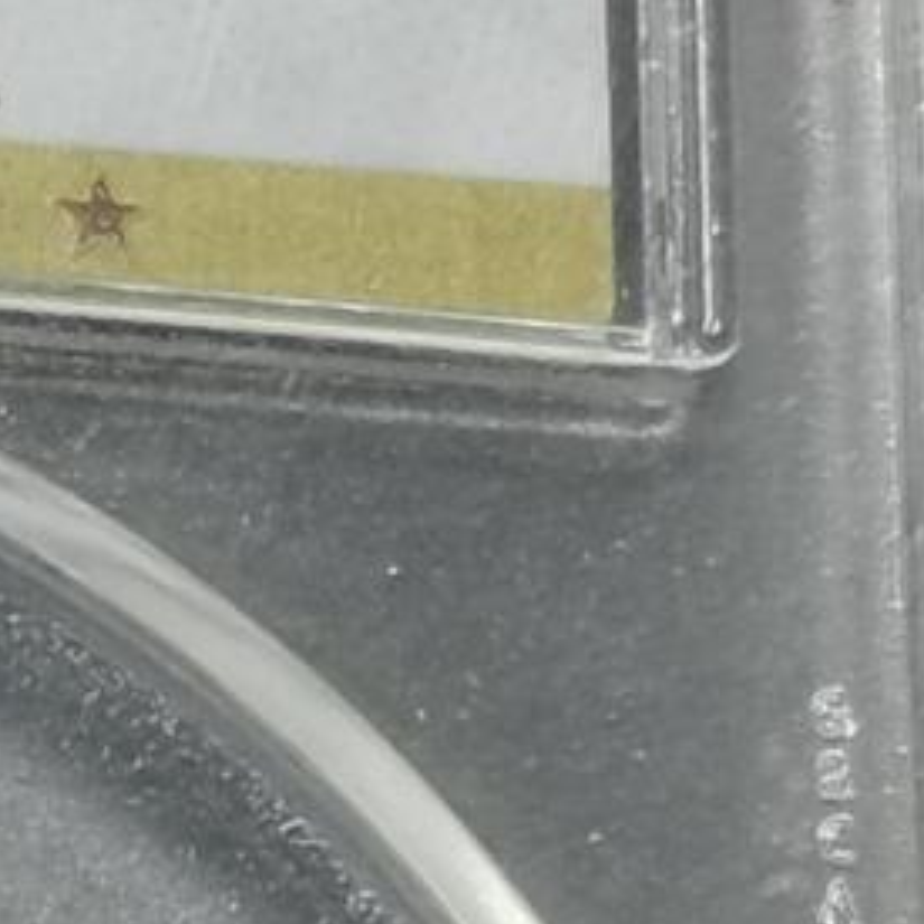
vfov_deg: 4.0
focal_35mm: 434
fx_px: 13107
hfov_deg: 4.0
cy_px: 948
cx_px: -669
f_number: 1.8
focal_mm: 5.58
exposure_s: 1/100
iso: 100
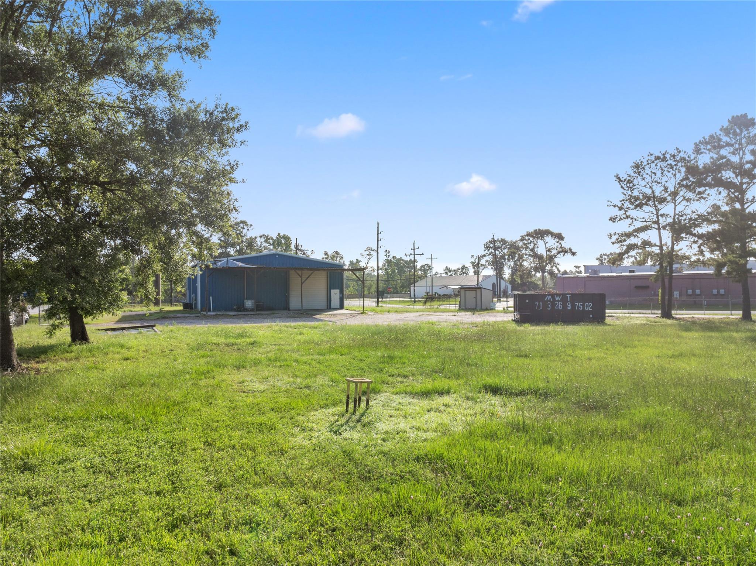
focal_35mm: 24
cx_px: 378
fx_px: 524
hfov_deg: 71.6
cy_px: 283
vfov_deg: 56.8
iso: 100
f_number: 2.8
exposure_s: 1/1000
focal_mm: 12.29
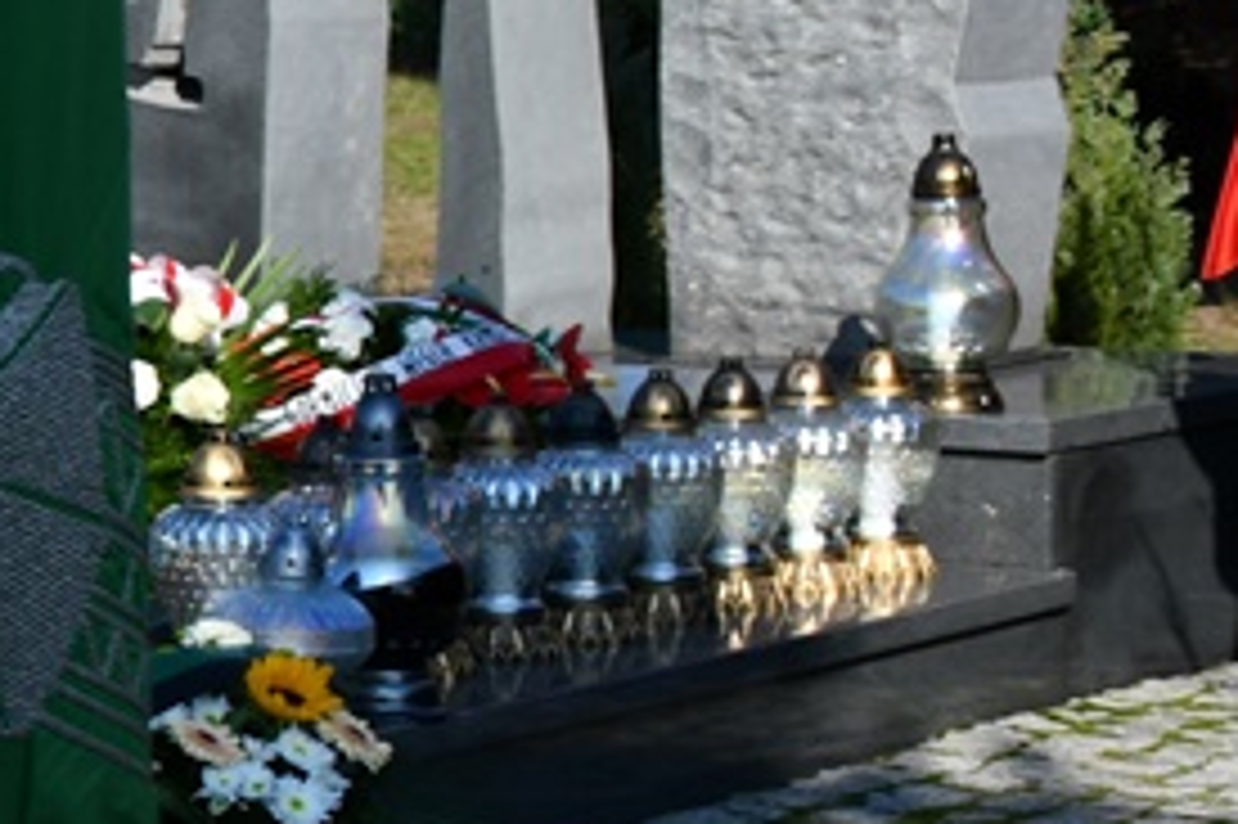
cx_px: -1139
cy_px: 234
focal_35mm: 144
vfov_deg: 9.5
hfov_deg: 12.7
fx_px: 4949
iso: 100
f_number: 8
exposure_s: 1/250
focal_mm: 22
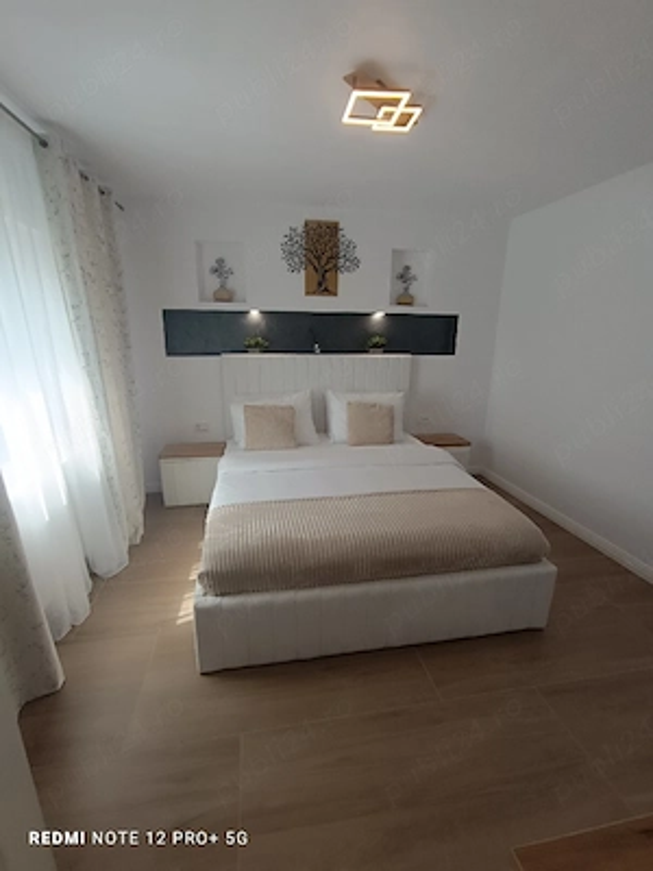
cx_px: 326
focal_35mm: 16
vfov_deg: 94.5
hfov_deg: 78.1
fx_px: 402
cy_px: 436
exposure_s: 1/101
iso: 92
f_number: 2.2
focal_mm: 1.66
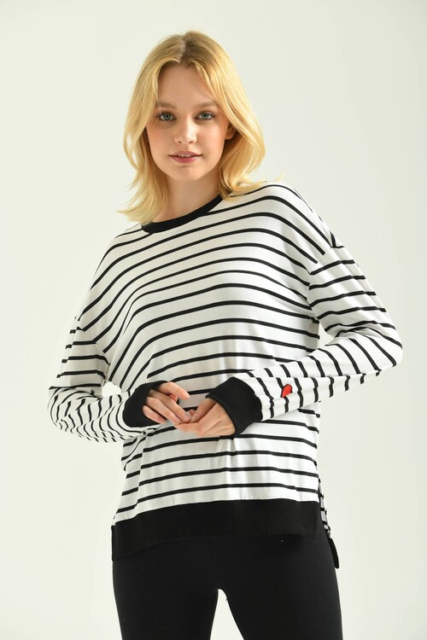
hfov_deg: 14.9
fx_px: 1637
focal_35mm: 92
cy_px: 320
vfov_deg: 22.1
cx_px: 214
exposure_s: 1/160
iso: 125
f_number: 5.6
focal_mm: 92
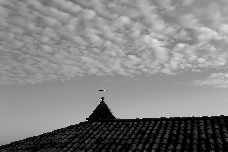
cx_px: 114
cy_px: 76
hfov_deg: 51.9
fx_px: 234
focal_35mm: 37
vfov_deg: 35.9
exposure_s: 1/120
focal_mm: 24.7
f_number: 11
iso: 160
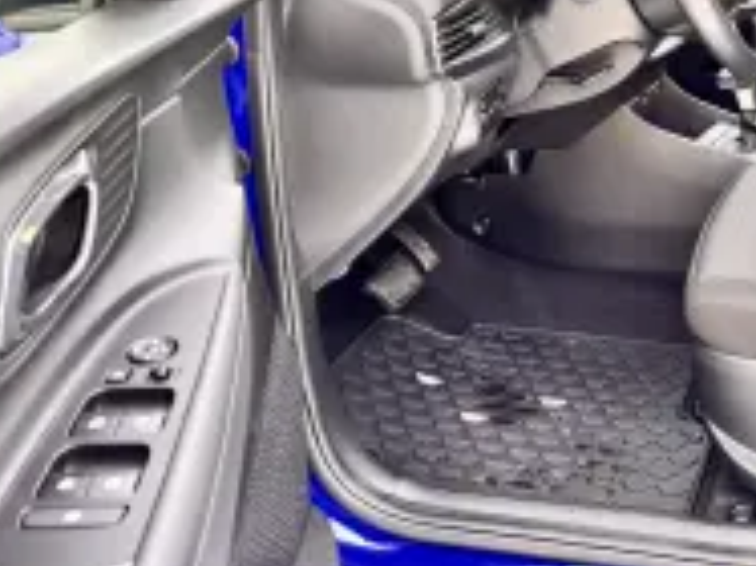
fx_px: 1091
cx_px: 699
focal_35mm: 50
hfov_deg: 35.6
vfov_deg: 28.1
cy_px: 73
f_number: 1.6
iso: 50
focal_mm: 5.96
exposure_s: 1/172
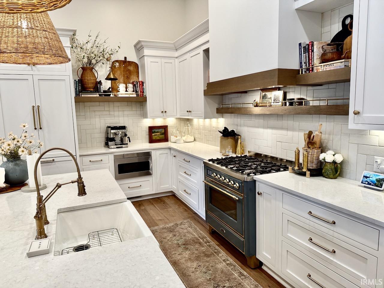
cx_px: 192
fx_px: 266
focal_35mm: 24
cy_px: 144
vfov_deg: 56.8
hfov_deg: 71.6
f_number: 1.78
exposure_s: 1/120
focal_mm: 6.76
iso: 200
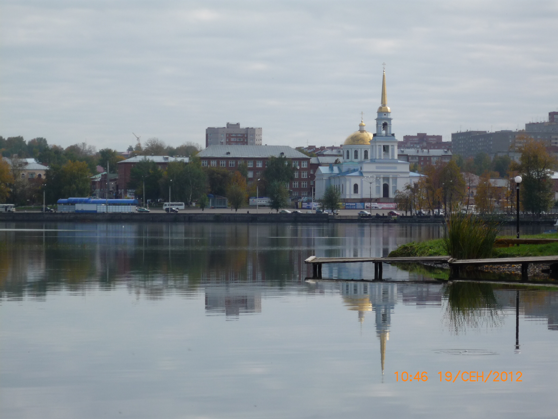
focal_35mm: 160
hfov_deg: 12.3
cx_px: 279
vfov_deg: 9.3
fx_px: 2579
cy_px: 210
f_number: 5.9
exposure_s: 1/400
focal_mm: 26
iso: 100
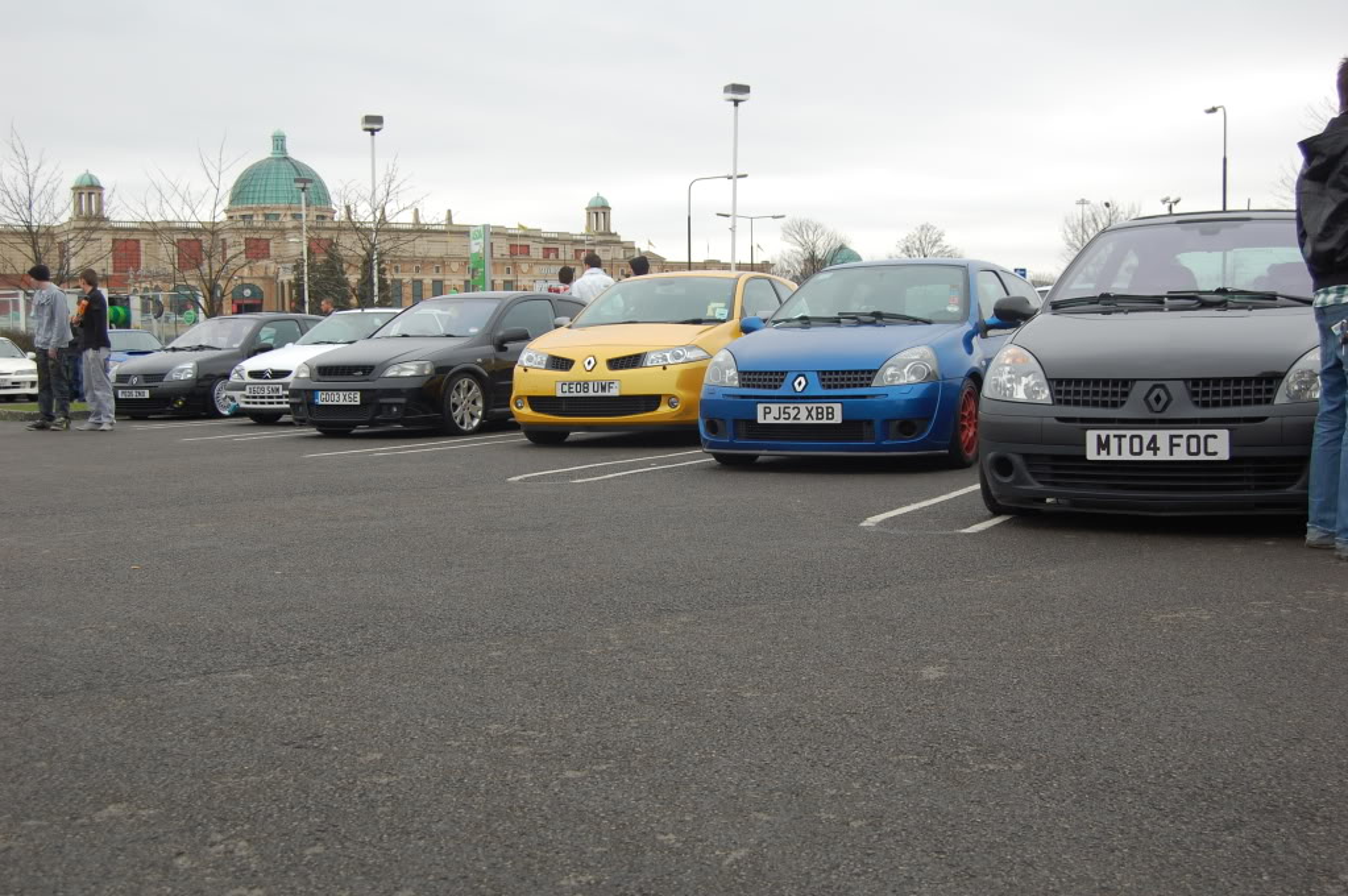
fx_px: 1571
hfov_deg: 46.4
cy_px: 448
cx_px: 674
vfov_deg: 31.8
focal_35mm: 42
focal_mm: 28
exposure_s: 1/125
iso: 220
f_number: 5.6
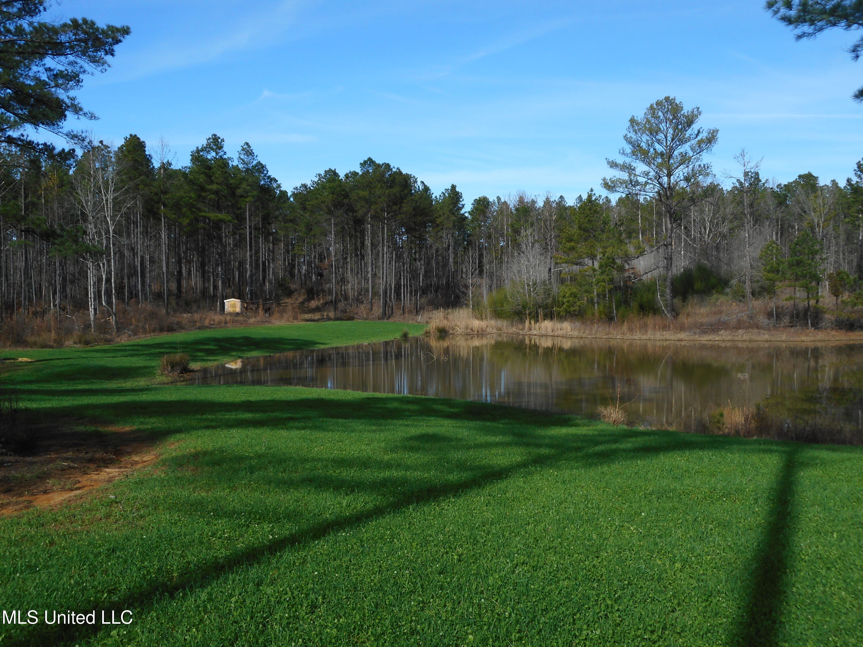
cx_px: 432
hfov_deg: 47.9
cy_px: 324
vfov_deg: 36.8
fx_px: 972
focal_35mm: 39
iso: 80
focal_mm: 6.9
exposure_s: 1/500
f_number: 4.5
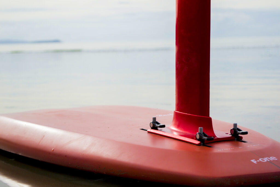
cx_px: 140
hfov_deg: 24.6
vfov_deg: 16.6
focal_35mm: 82
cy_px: 94
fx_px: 642
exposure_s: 1/2000
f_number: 5.6
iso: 200
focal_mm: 55
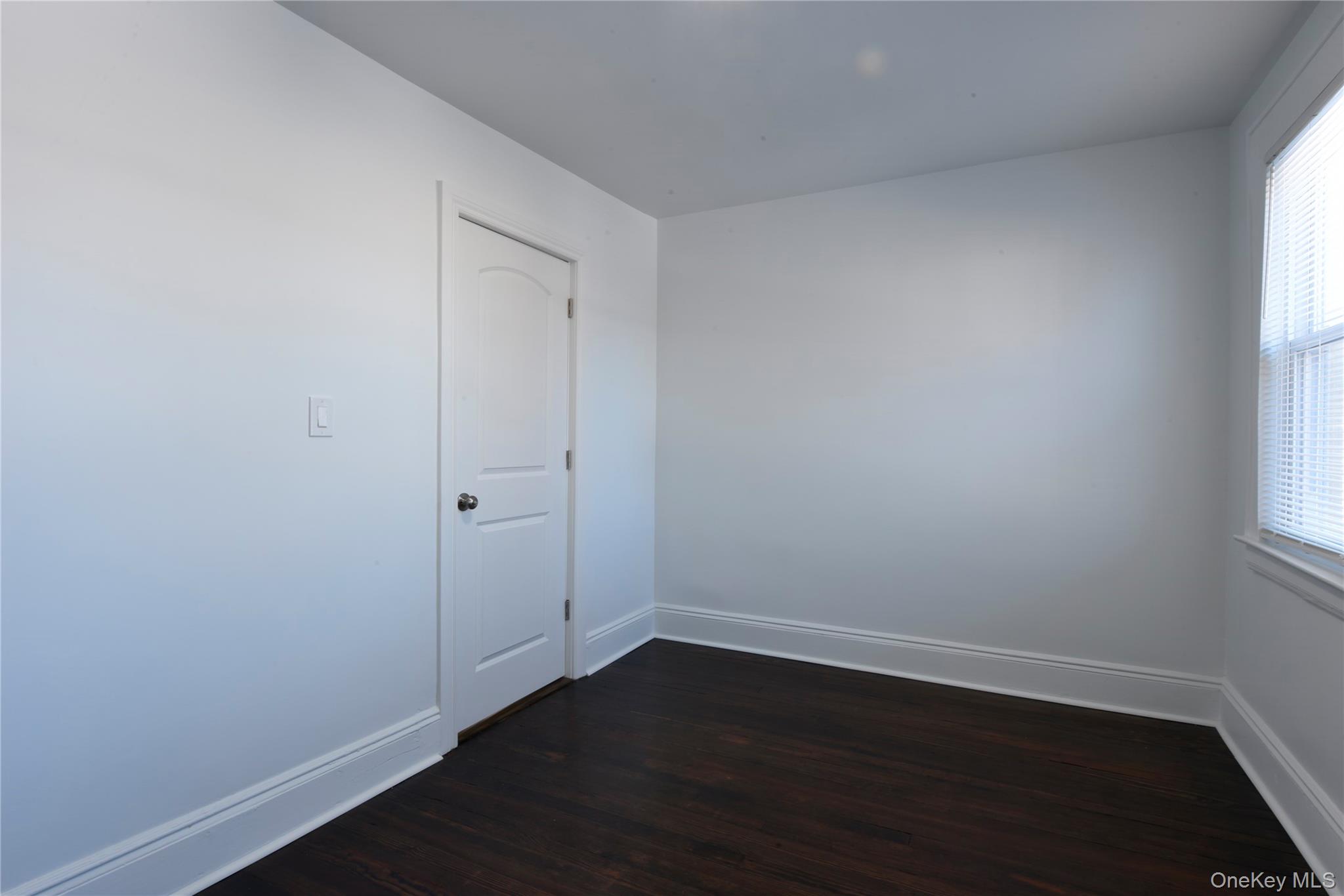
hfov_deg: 90.0
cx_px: 672
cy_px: 448
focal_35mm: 18
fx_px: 672
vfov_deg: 67.4
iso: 200
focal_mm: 18
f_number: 20
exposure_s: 1/1.6
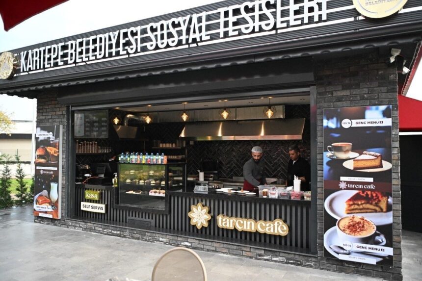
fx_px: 340
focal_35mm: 29
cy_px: 140
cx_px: 211
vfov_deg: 44.9
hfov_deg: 63.7
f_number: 2.8
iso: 6400
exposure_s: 1/13000
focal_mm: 29
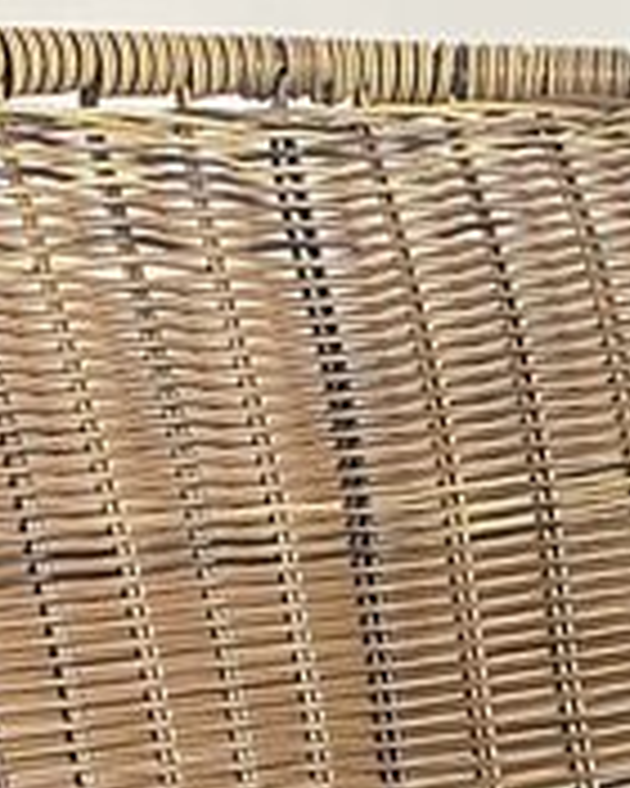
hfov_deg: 10.3
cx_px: 918
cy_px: 1486
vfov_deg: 12.1
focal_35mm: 145
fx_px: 3380
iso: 200
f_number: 1.8
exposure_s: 1/60
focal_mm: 4.25
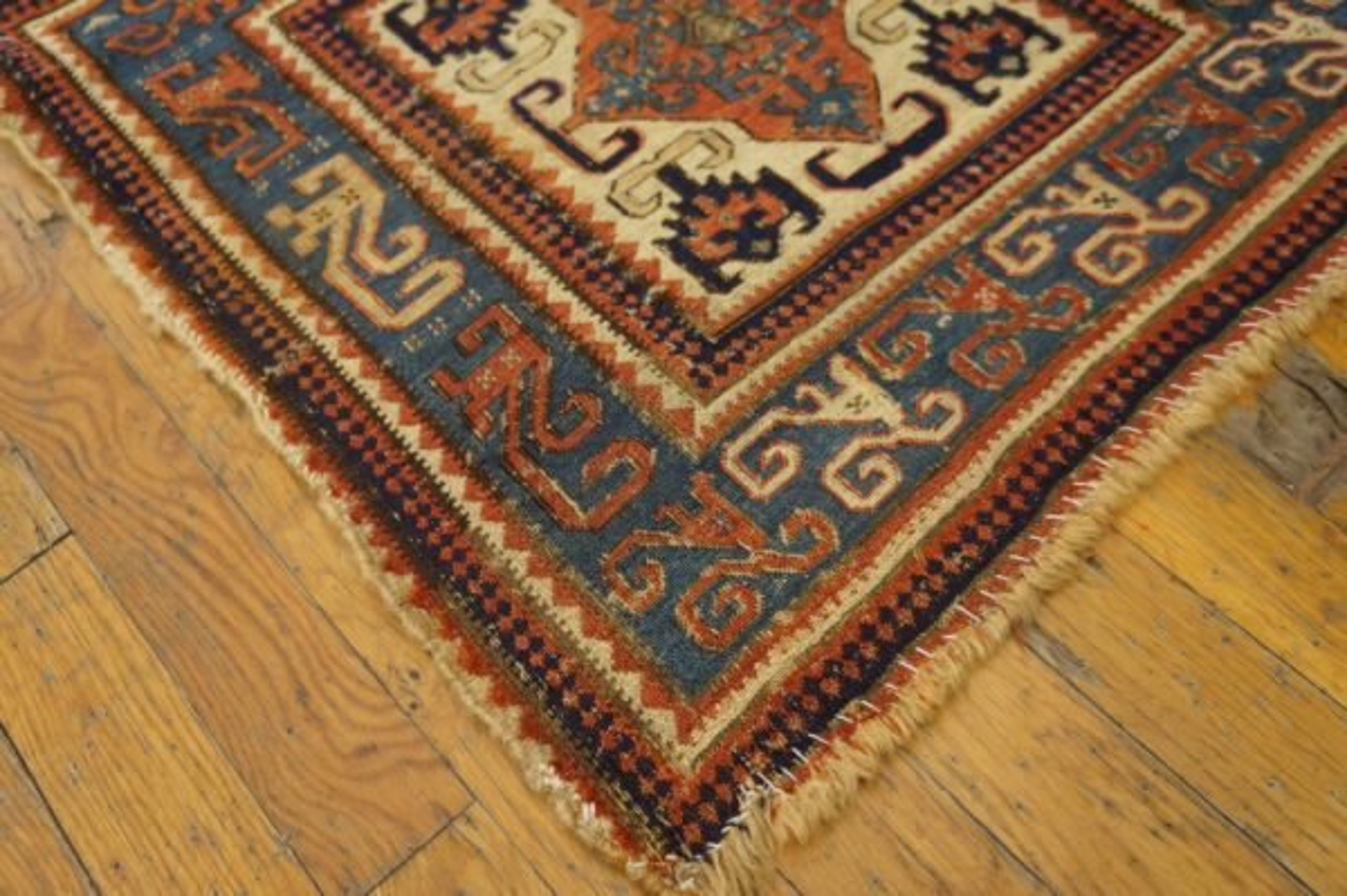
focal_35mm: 30
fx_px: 1122
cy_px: 448
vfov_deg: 43.5
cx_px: 674
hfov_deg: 62.0
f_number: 4
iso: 1250
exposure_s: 1/60
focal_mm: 20
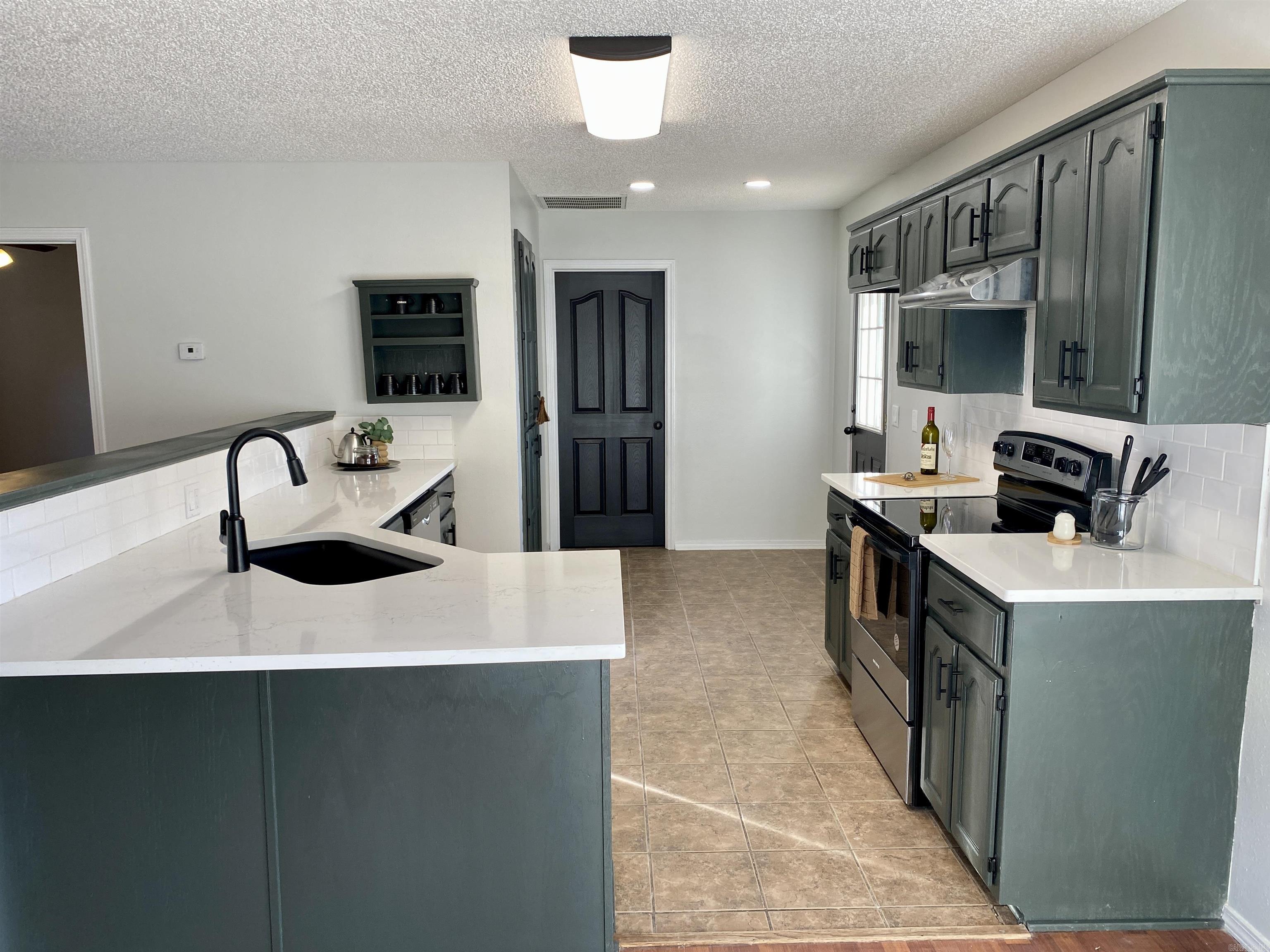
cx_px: 635
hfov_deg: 67.3
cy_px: 476
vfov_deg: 53.1
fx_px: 954
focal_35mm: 26
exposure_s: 1/120
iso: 64
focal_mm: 4.25
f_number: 1.8
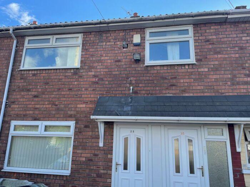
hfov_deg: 67.3
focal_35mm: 26
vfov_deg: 53.1
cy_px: 94
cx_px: 125
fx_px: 188
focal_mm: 4.2
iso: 32
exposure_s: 1/654
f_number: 1.6
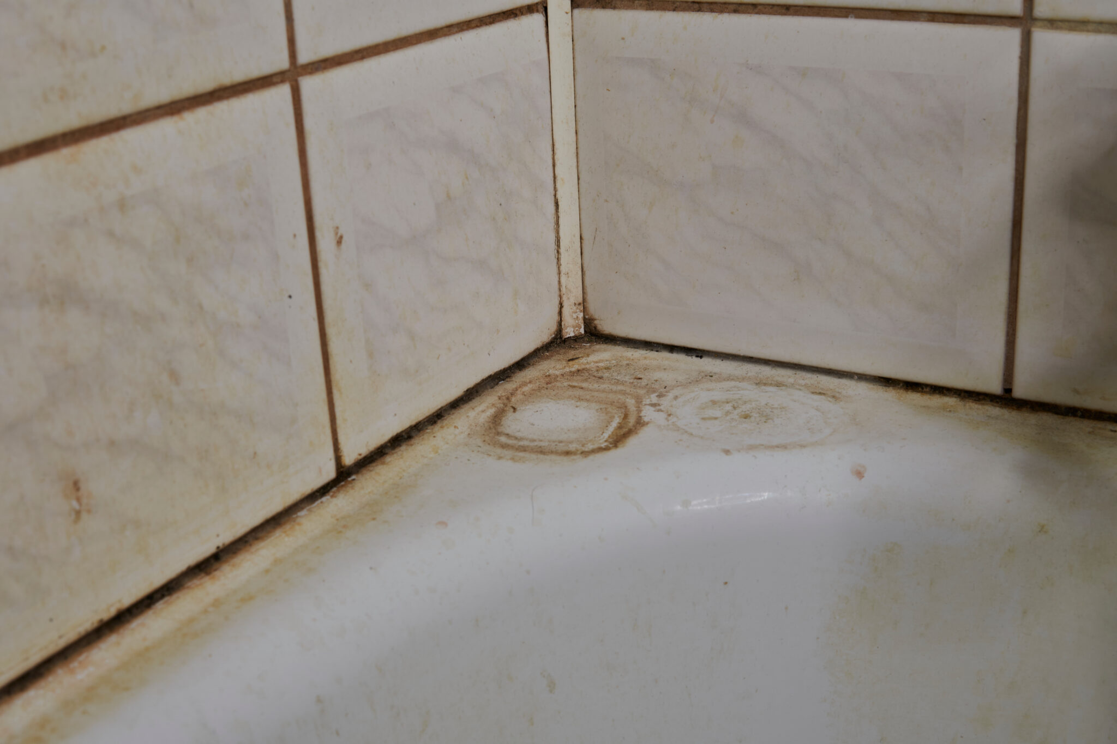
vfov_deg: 29.9
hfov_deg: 43.6
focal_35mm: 45
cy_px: 372
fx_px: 1396
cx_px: 558
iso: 100
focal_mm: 30
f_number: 8
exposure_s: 1/5
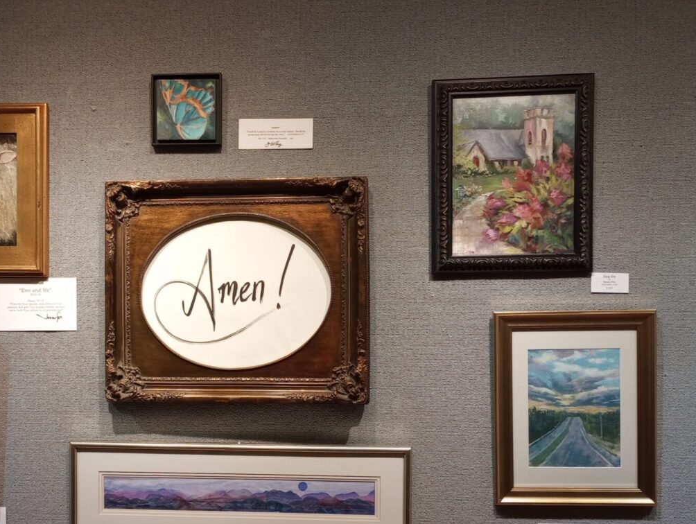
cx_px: 234
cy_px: 329
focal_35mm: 40
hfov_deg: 46.0
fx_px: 805
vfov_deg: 35.8
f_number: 1.8
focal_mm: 4.27
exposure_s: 1/30
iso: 450
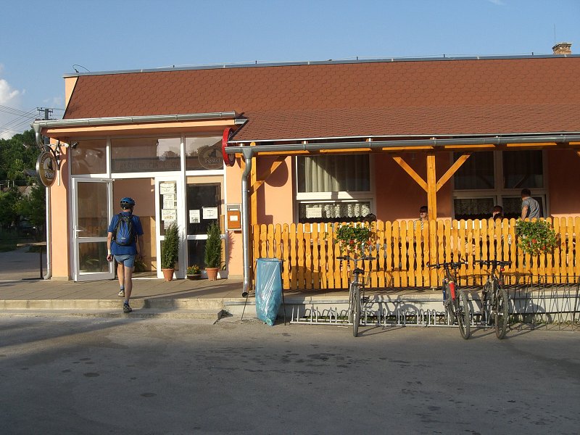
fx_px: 637
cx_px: 290
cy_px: 218
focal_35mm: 38
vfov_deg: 37.7
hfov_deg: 49.0
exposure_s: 1/400
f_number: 4.4
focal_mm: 6.3
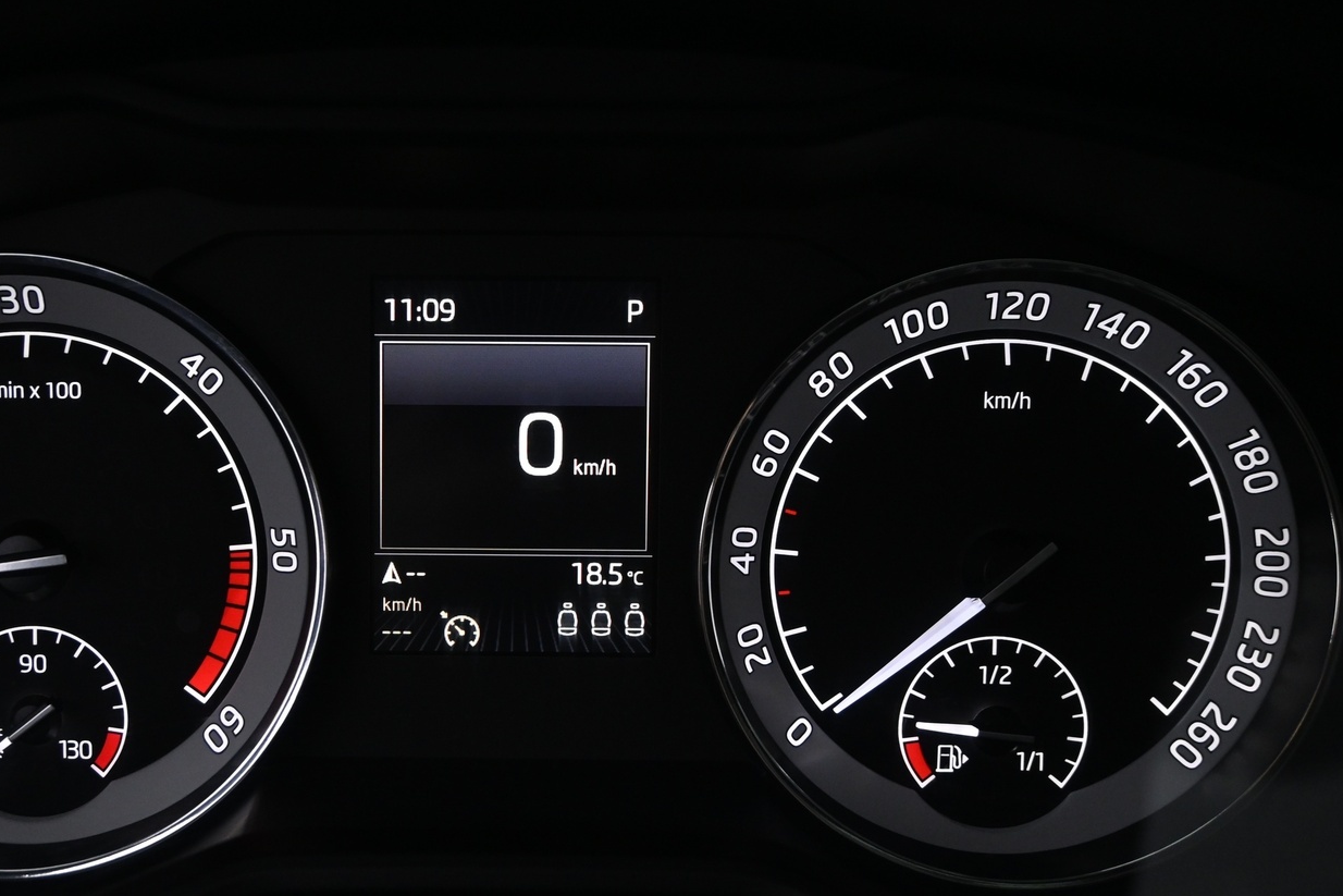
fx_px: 1579
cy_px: 498
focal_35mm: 42
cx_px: 508
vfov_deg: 31.6
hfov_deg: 45.7
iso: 1600
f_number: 4
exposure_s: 1/25
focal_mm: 21.5
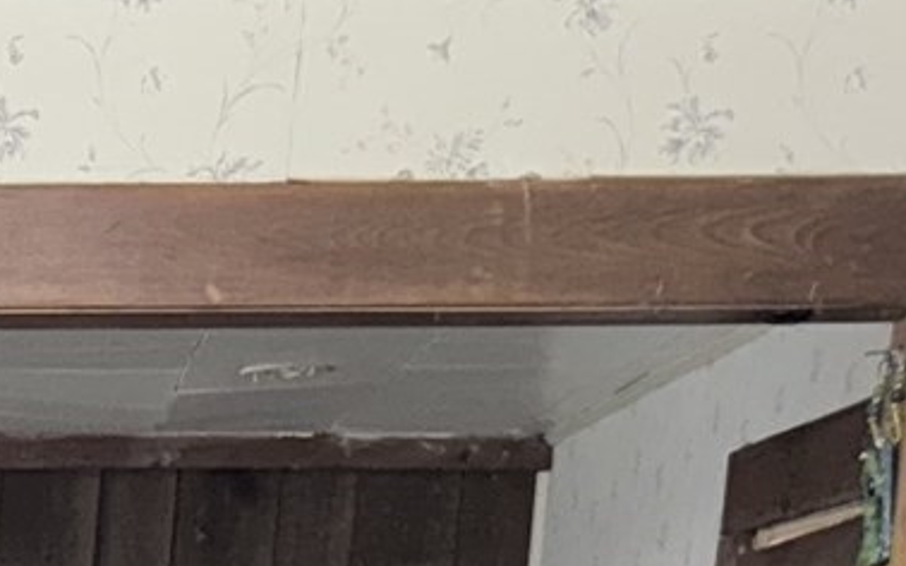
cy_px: 1590
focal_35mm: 138
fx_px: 3406
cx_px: -743
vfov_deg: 8.3
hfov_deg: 13.5
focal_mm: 6.76
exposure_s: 1/6
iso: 100
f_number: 1.78
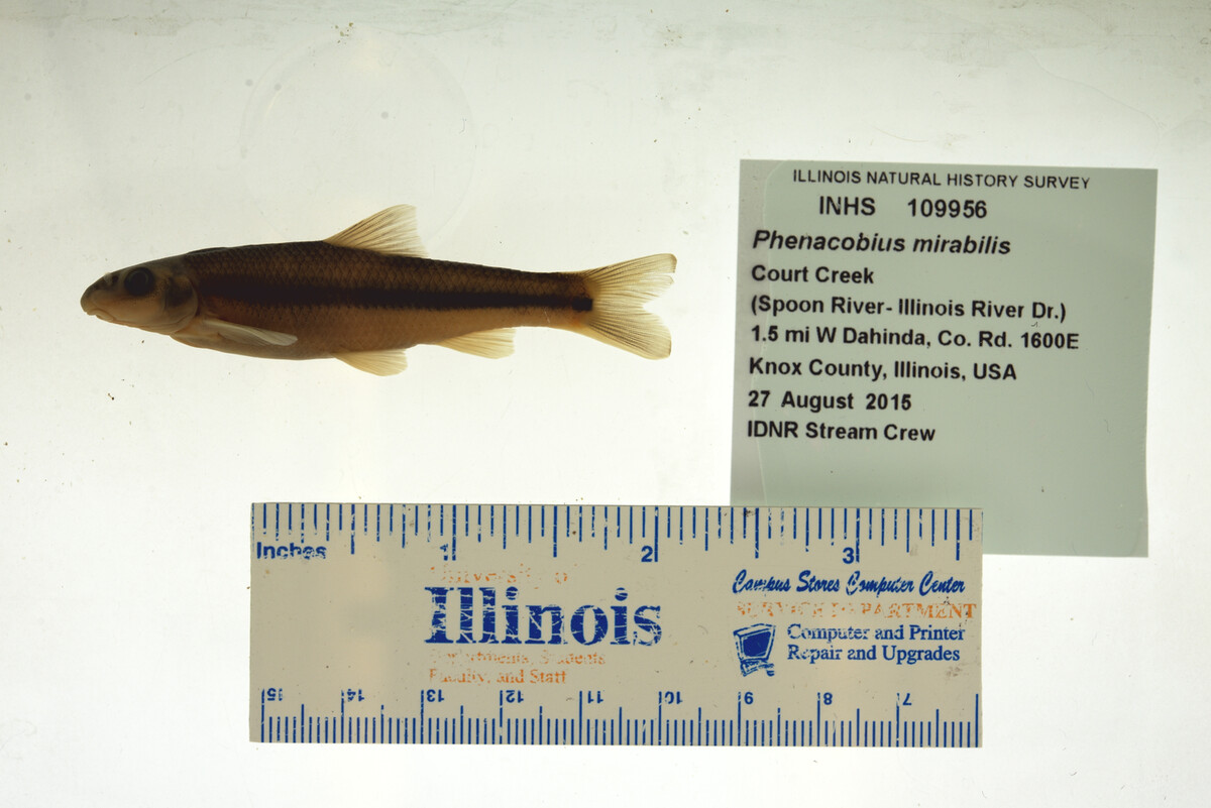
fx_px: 2019
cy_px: 404
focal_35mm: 60
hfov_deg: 33.4
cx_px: 606
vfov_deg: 22.6
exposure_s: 1/200
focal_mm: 60
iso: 100
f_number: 10
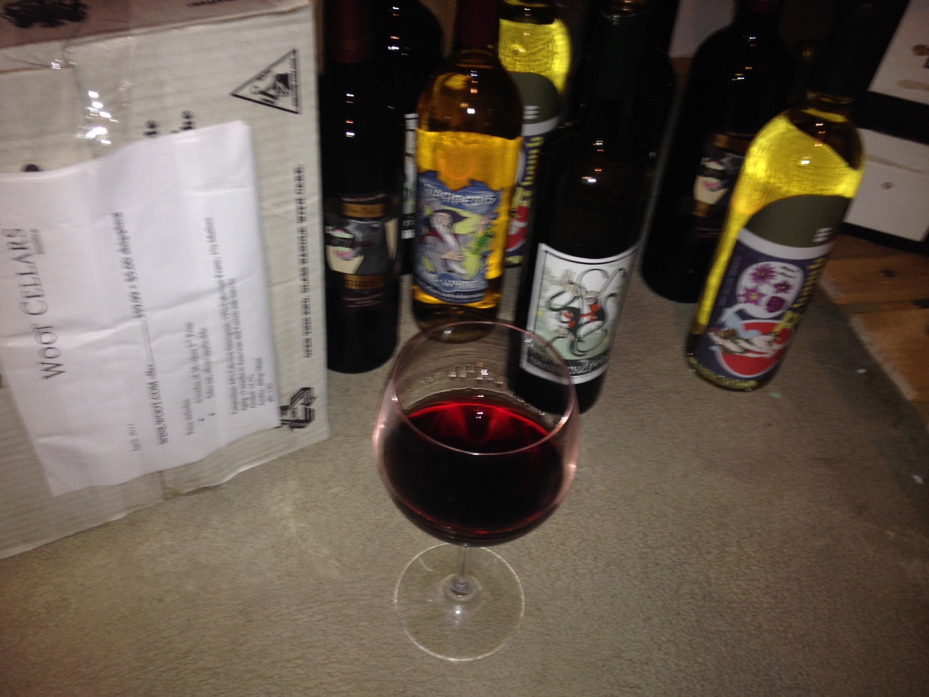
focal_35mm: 35
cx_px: 464
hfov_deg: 52.6
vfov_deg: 40.7
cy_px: 348
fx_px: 939
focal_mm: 4.28
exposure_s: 1/16
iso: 50
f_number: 2.4
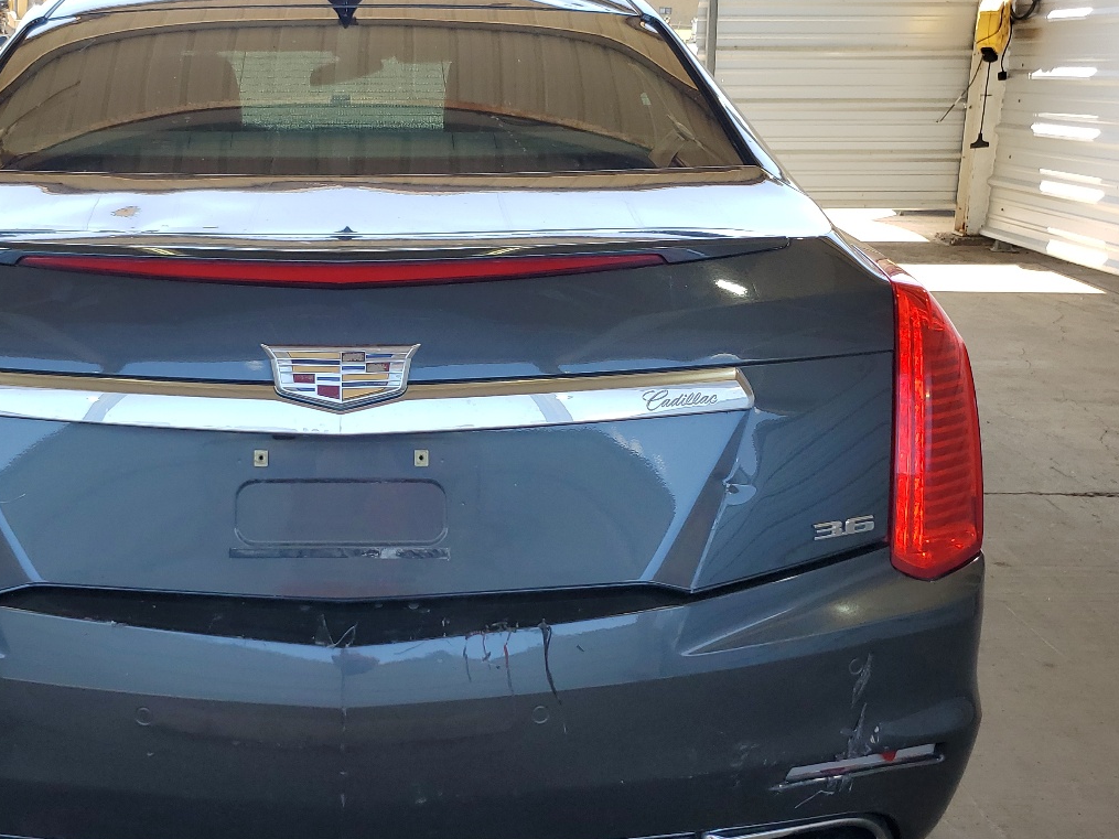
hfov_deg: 45.1
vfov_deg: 35.1
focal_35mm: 41
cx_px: 380
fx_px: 1325
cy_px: 434
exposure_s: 1/455
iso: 50
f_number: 1.5
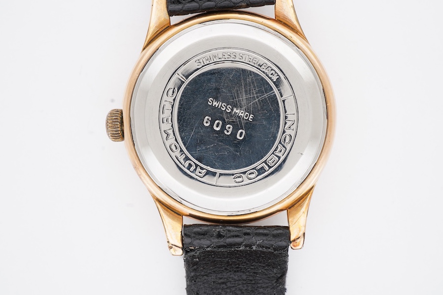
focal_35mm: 45
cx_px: 222
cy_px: 148
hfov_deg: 43.6
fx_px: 554
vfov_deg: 29.9
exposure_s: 1/125
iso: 250
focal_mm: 30
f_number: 22
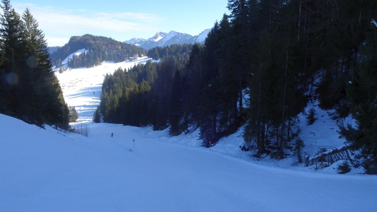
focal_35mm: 27
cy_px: 116
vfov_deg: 42.8
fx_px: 270
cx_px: 190
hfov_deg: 69.9
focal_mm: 4.1
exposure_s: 1/80
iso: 80
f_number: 8
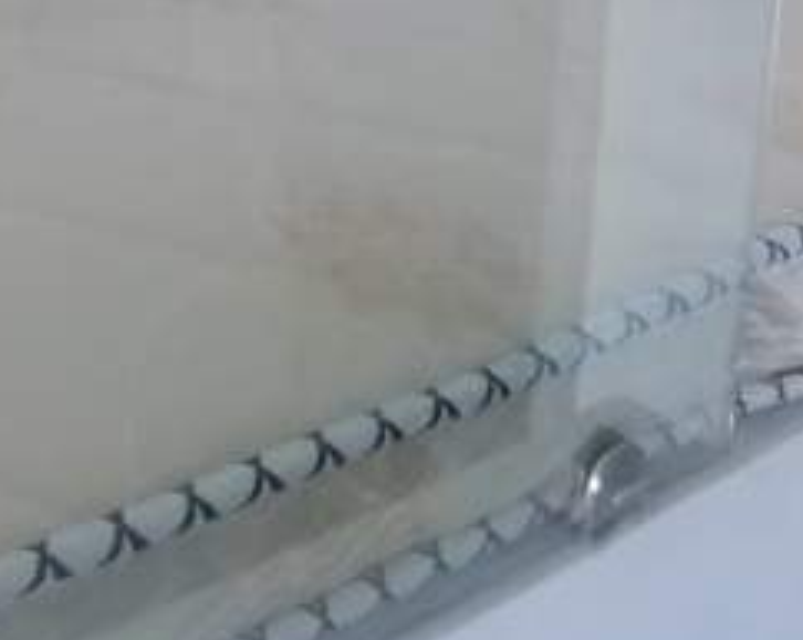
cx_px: -199
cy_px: -285
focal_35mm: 42
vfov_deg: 26.9
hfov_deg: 33.9
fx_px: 997
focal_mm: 1.76
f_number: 2.2
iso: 320
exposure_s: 1/33.3
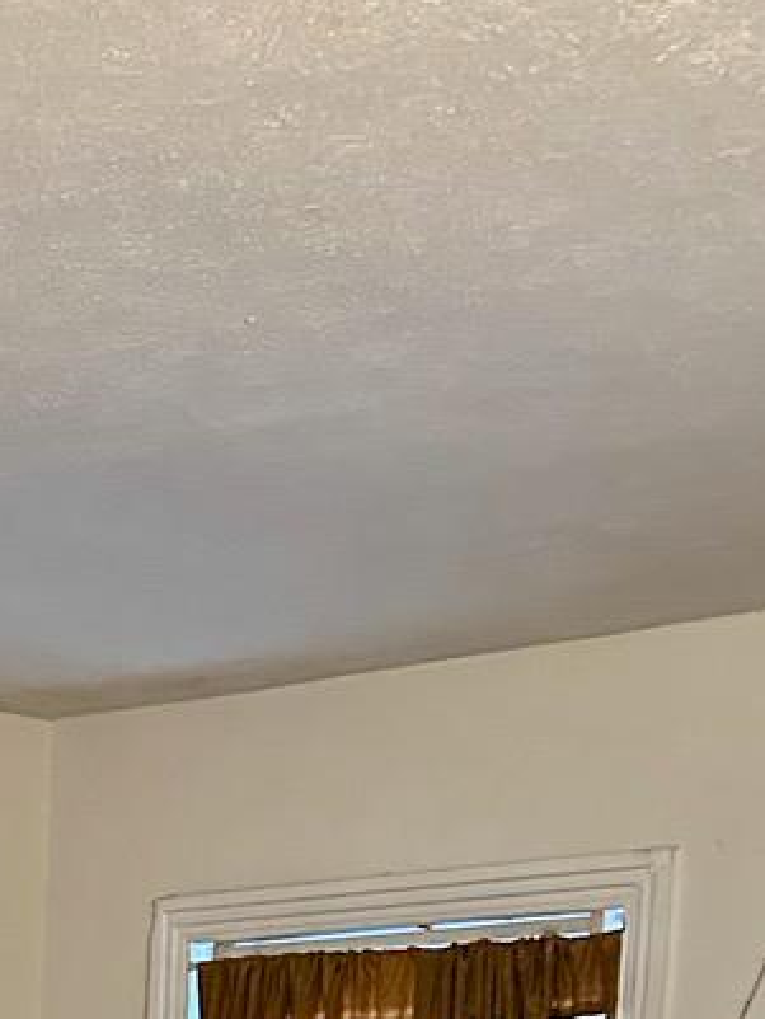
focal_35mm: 92
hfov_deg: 15.4
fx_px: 2709
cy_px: 1774
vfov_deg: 17.6
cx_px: -183
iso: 640
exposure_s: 1/60
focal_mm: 6.86
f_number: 1.78
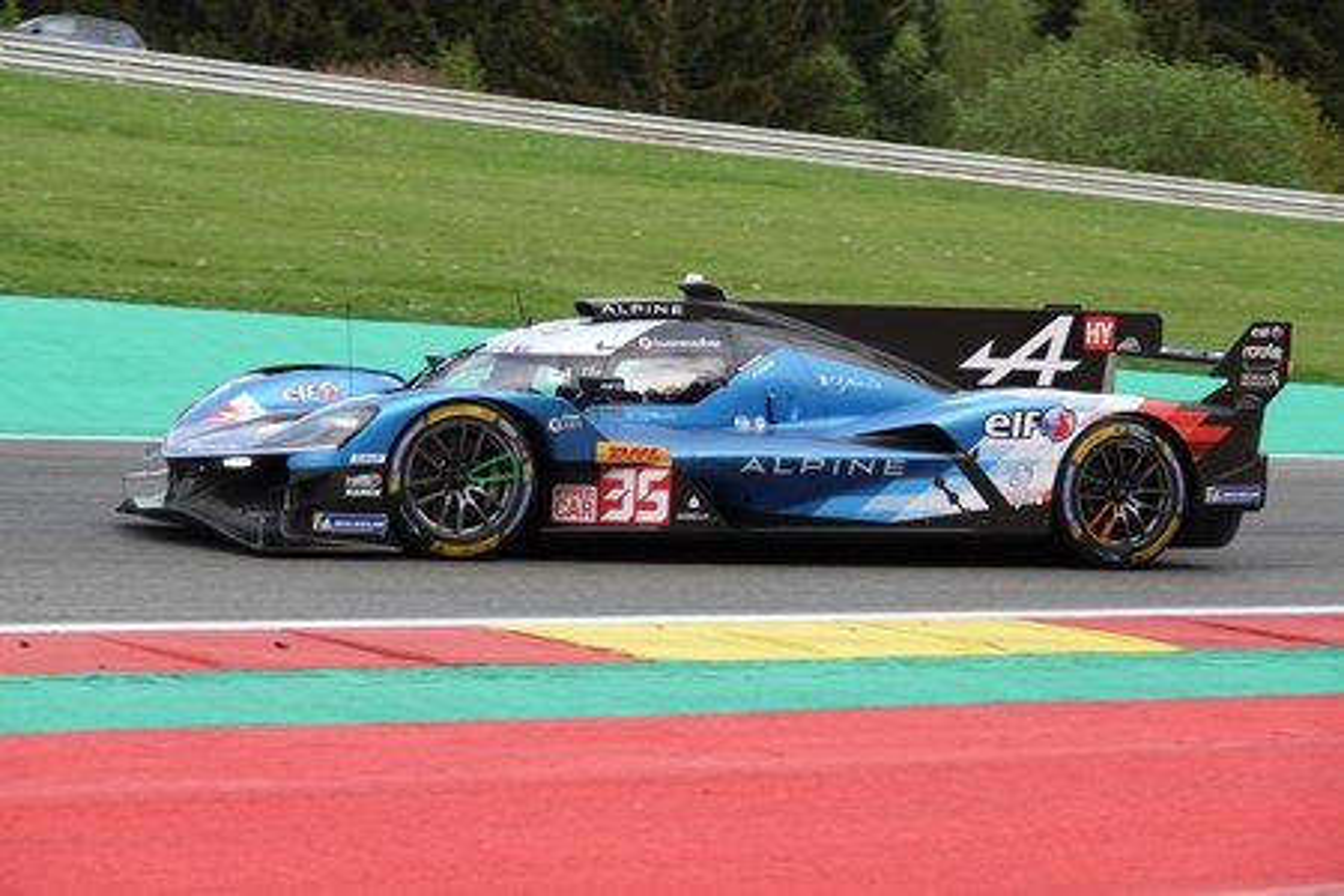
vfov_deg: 11.5
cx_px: 672
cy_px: 448
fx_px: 4442
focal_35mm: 119
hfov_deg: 17.2
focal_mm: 43.48
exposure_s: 1/800
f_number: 4
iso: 320
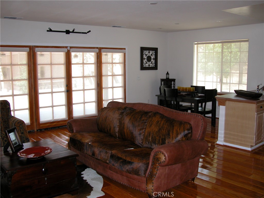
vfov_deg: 40.7
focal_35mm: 35
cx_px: 132
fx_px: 267
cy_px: 99
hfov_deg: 52.6
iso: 100
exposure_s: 1/47.4
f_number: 2.8
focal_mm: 8.9
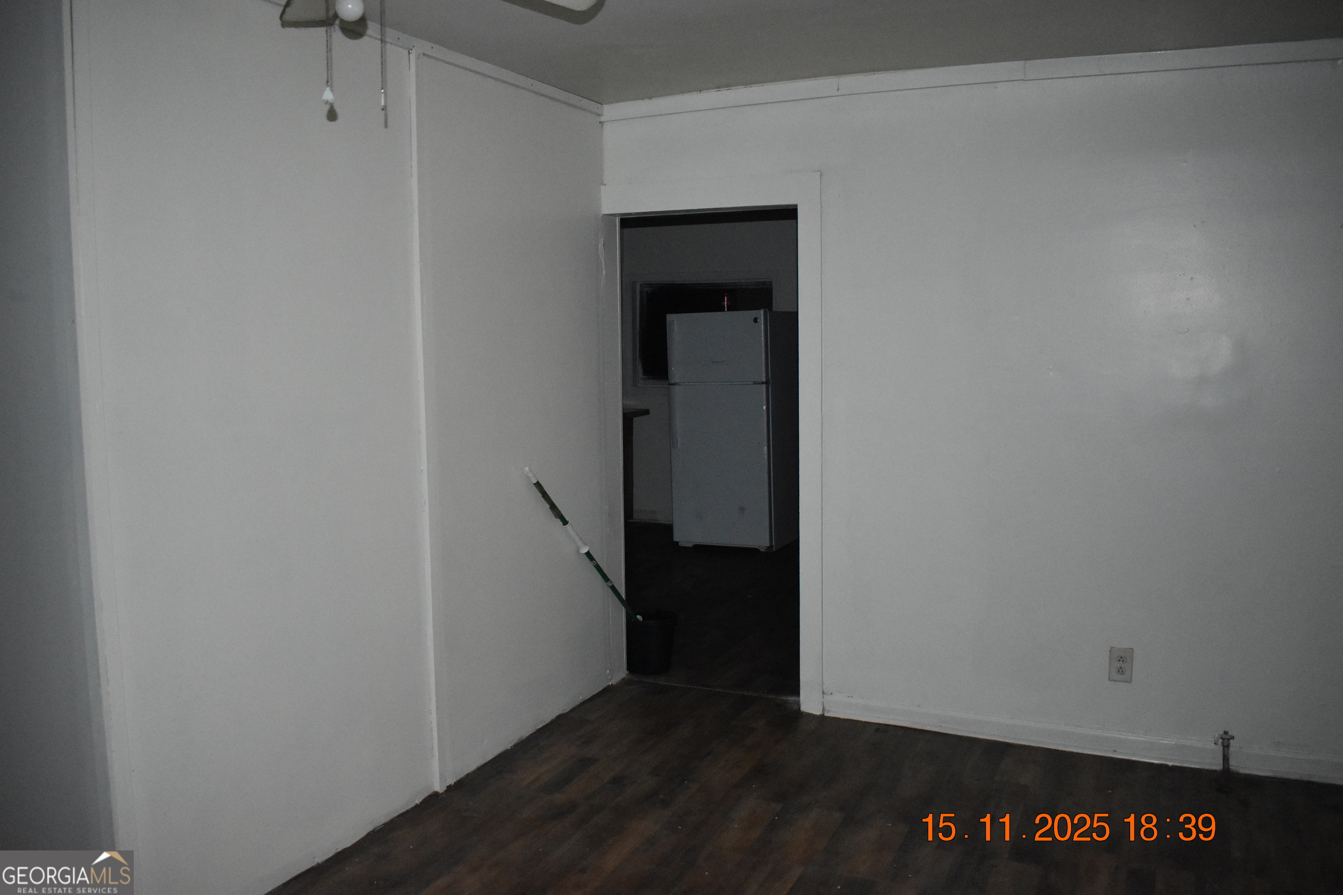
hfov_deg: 67.4
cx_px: 672
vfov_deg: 47.9
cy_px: 448
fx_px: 1007
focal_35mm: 27
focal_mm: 18
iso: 4000
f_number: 3.5
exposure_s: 1/60
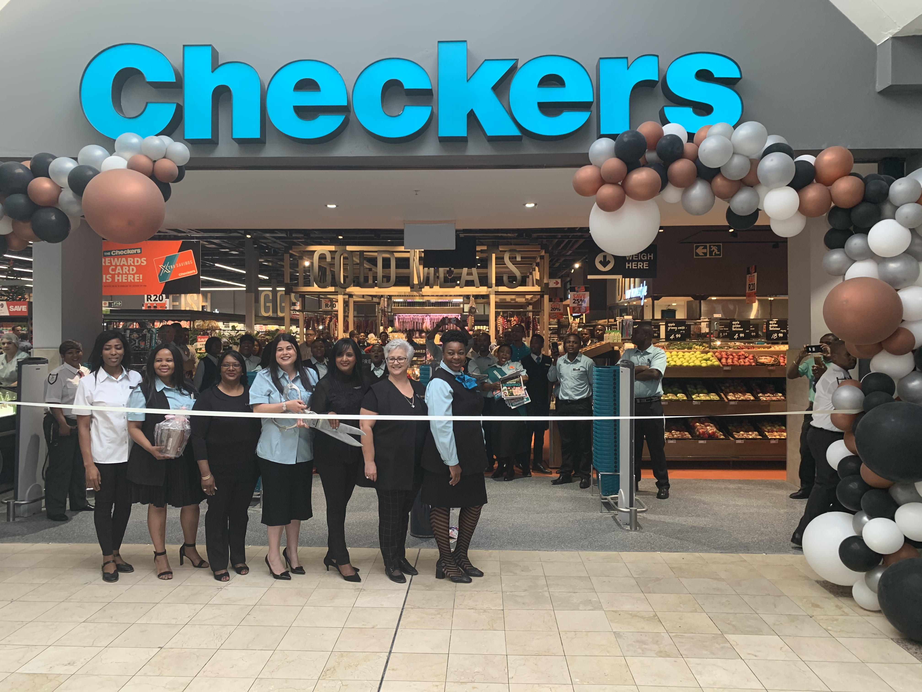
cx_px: 461
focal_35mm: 26
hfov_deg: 67.3
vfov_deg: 53.1
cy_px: 346
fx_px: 693
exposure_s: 1/95
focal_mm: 4.25
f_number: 1.8
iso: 100
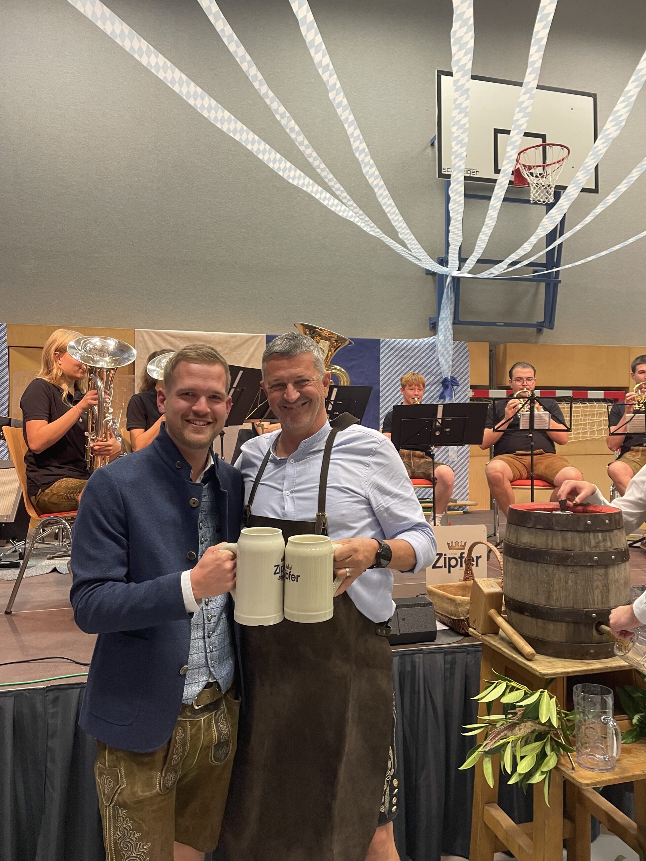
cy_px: 430
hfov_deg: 53.1
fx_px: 647
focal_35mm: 26
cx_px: 323
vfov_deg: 67.3
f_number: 1.6
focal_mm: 4.2
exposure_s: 1/50
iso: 160
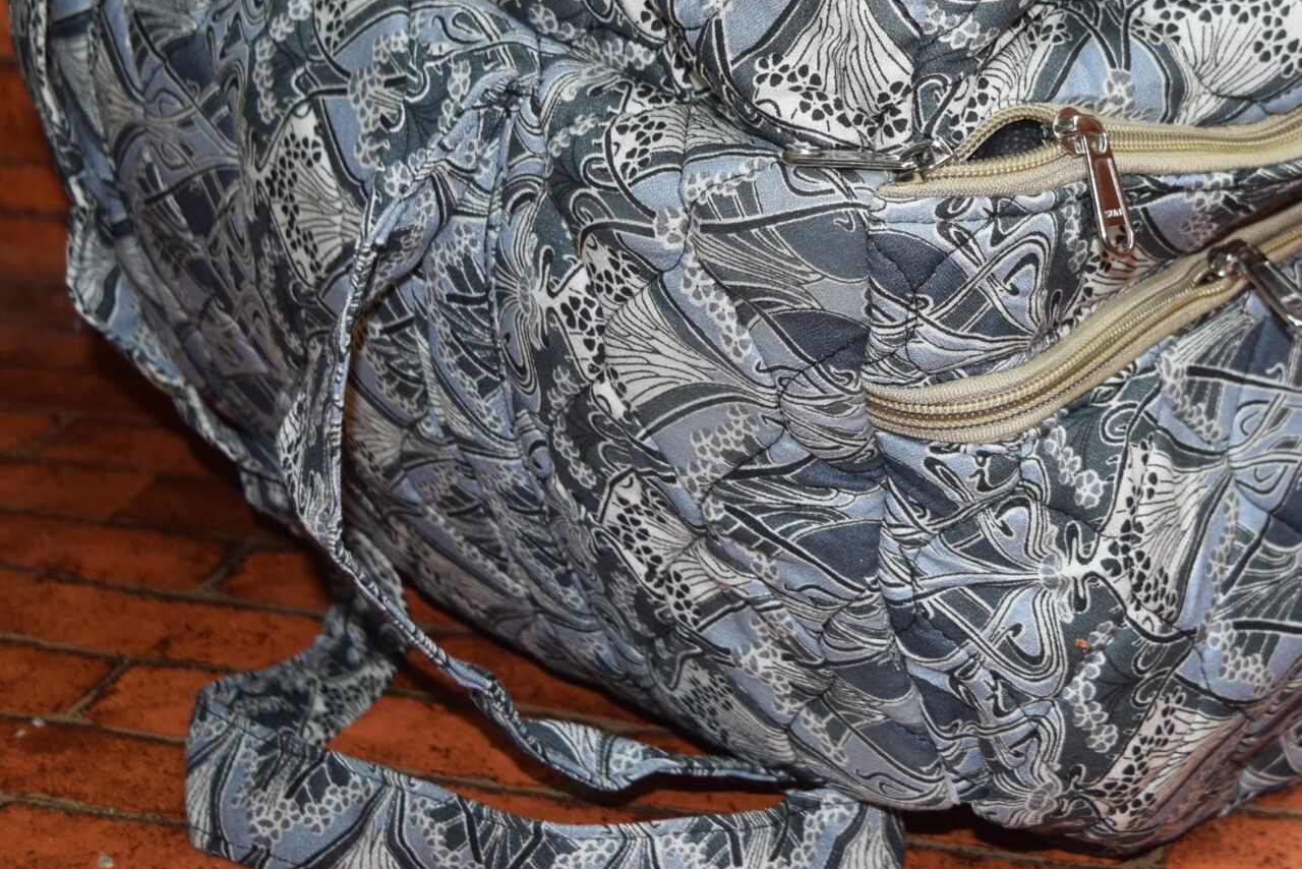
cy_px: 155
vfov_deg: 18.0
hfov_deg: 26.6
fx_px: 2713
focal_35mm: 75
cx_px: 1009
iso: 640
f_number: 4
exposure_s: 1/60
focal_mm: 25
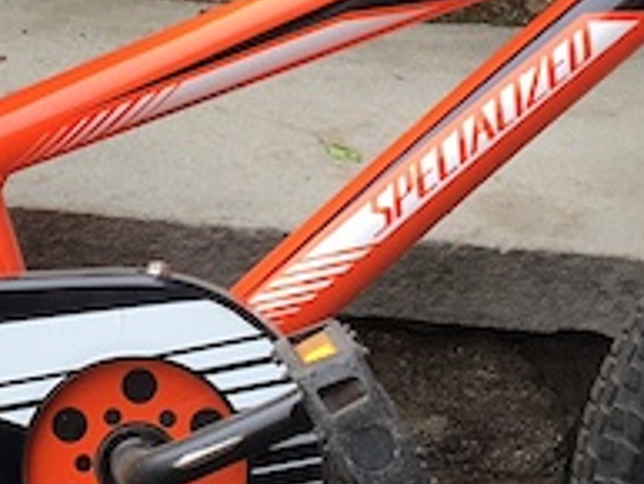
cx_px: 200
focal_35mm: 120
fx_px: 2234
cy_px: 140
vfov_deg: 12.3
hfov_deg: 16.4
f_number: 2.2
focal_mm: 4.15
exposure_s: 1/308
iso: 25
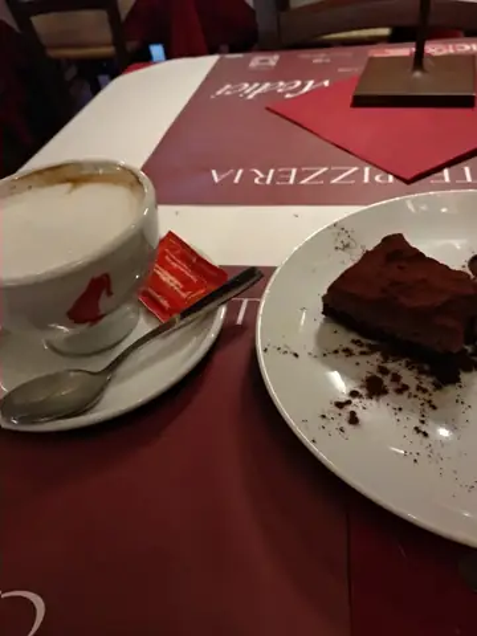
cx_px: 238
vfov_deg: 67.3
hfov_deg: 53.1
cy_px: 318
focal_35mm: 26
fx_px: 478
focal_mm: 3.81
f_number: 2.2
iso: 1250
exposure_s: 1/17
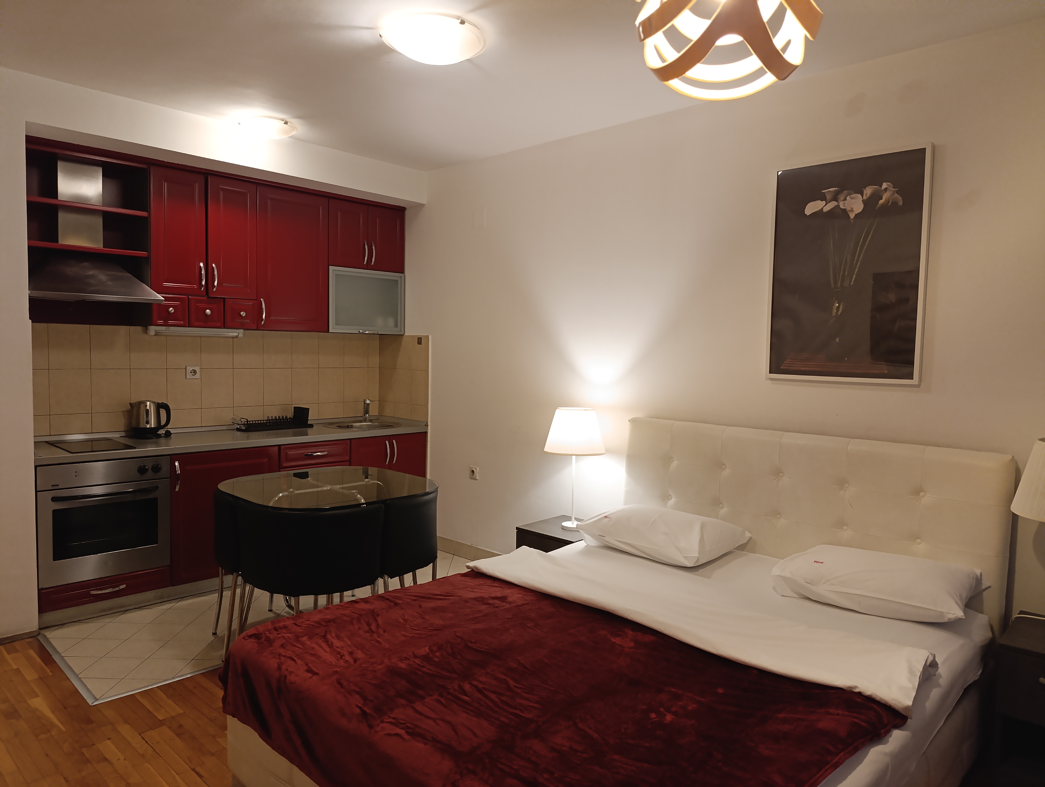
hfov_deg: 73.8
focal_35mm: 23
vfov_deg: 59.0
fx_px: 695
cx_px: 522
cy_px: 394
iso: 1000
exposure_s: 1/50
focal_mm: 6.14
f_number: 1.6
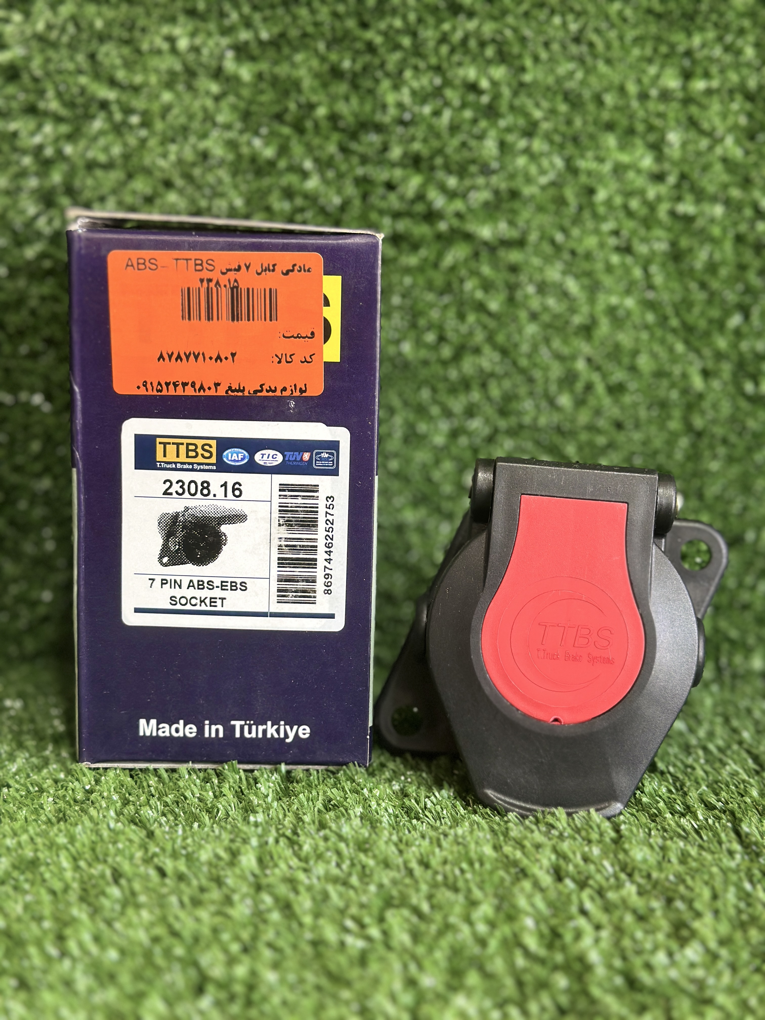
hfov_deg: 30.3
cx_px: 382
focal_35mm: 48
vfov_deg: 39.7
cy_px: 510
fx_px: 1414
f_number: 1.78
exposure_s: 1/50
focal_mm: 6.86
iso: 250
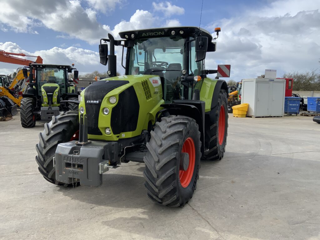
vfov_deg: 48.2
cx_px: 160
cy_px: 120
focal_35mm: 29
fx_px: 268
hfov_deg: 61.7
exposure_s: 1/1534
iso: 16
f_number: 1.8
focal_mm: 3
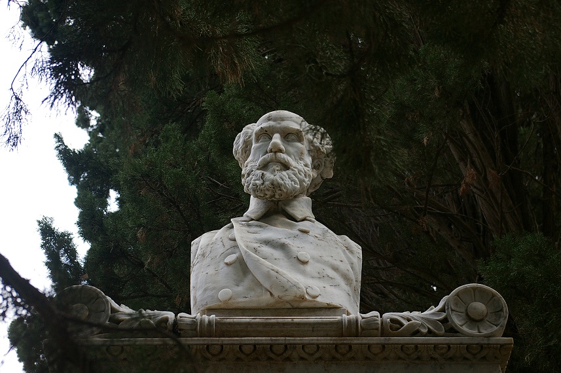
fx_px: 1285
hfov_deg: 24.6
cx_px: 280
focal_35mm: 82
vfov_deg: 16.5
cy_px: 186
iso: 400
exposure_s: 1/125
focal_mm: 55
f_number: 6.7
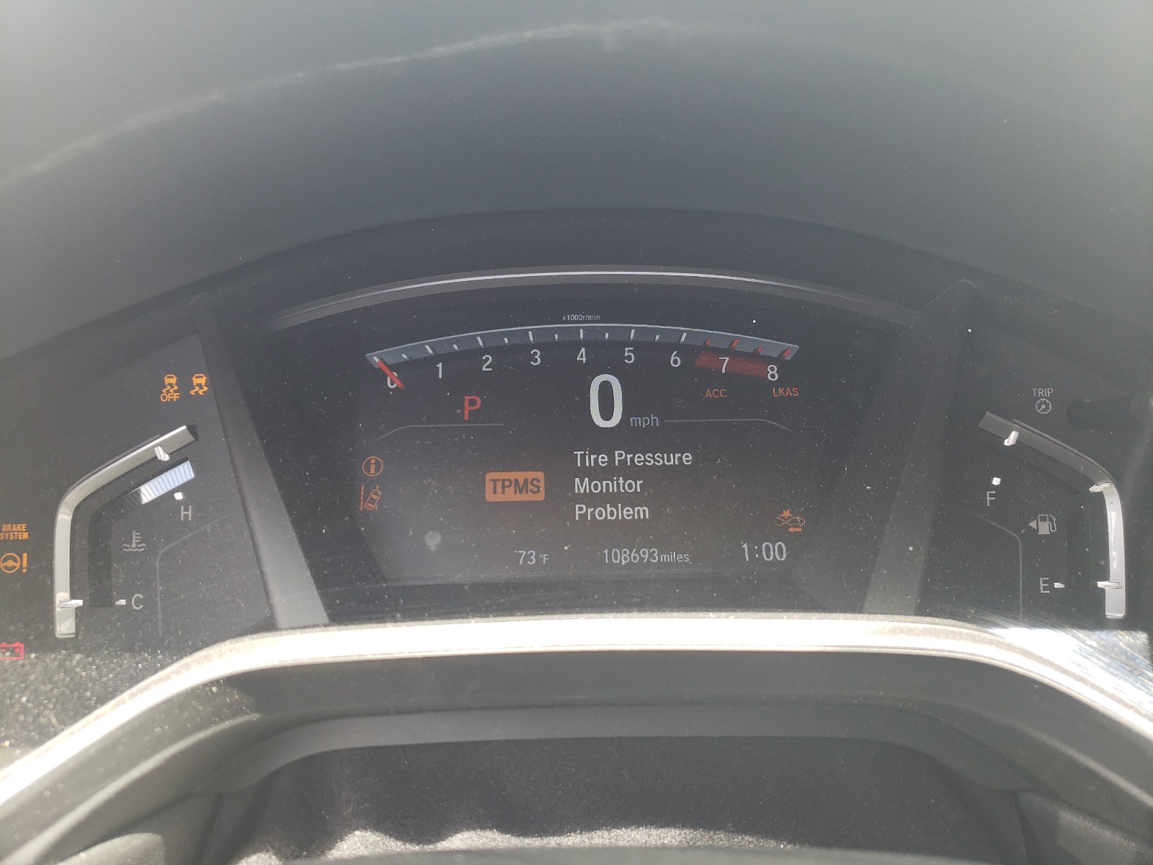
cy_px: 432
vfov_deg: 53.1
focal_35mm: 26
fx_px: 866
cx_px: 576
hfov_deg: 67.3
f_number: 1.5
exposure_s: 1/103
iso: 50
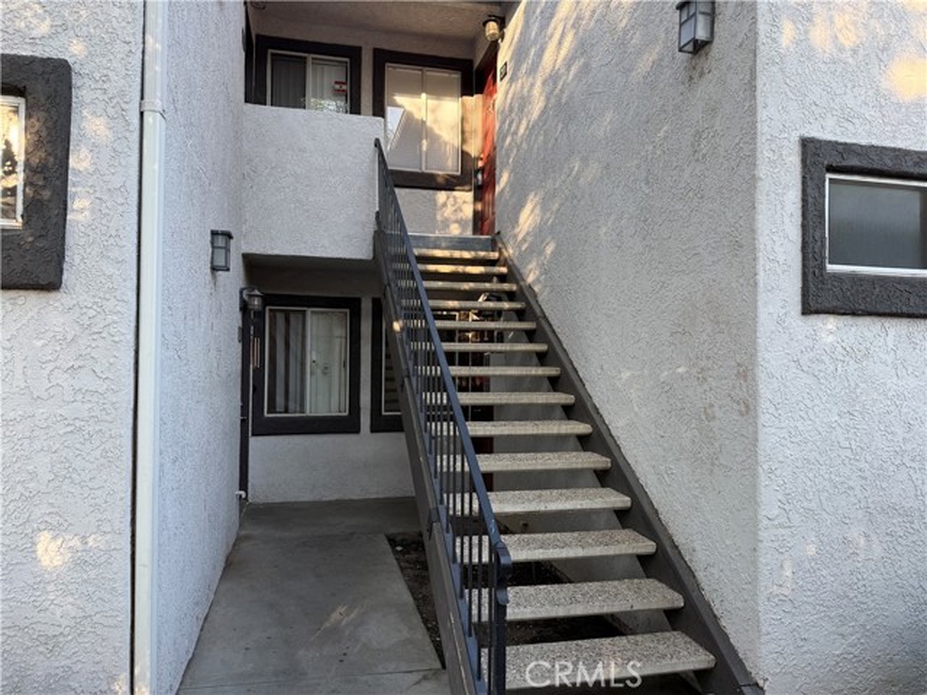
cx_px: 464
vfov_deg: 56.8
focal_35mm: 24
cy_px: 348
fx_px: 643
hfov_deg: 71.6
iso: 64
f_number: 1.78
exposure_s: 1/255
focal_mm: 6.76
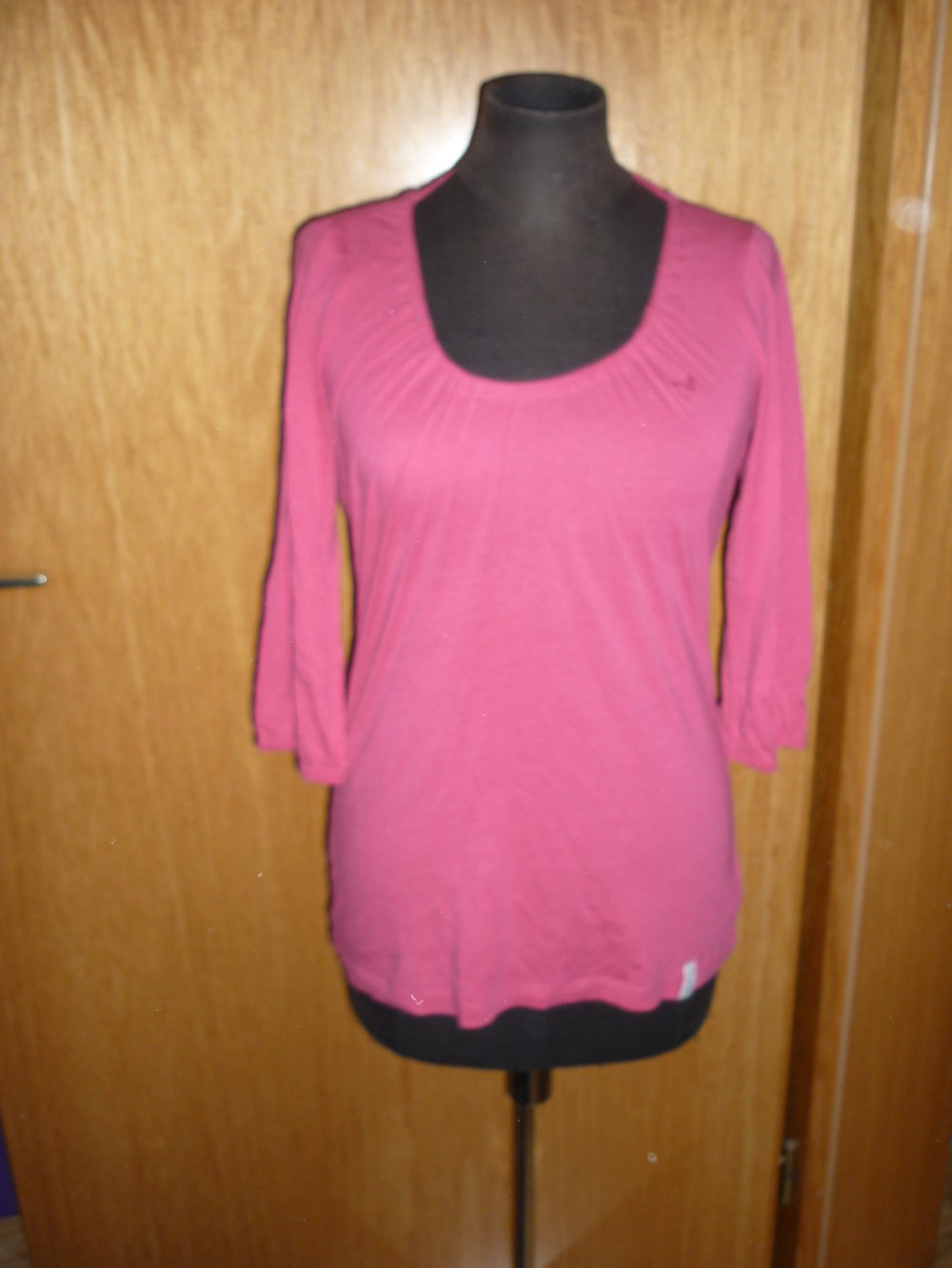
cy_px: 634
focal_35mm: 33
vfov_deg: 55.3
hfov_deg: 43.0
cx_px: 476
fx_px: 1210
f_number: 2.8
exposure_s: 1/30
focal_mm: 5.5
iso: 100
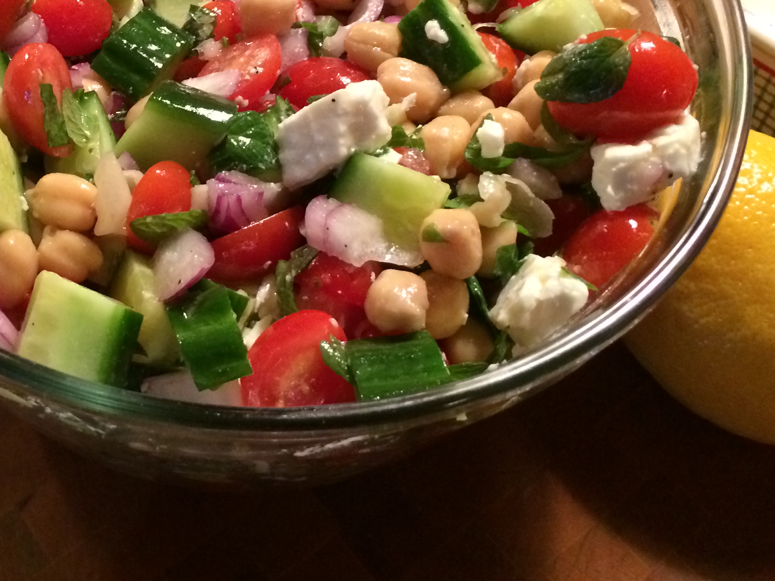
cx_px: 192
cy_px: 119
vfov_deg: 26.1
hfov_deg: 34.2
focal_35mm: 55
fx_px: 1231
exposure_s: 1/24
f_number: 2.2
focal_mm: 4.12
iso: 320
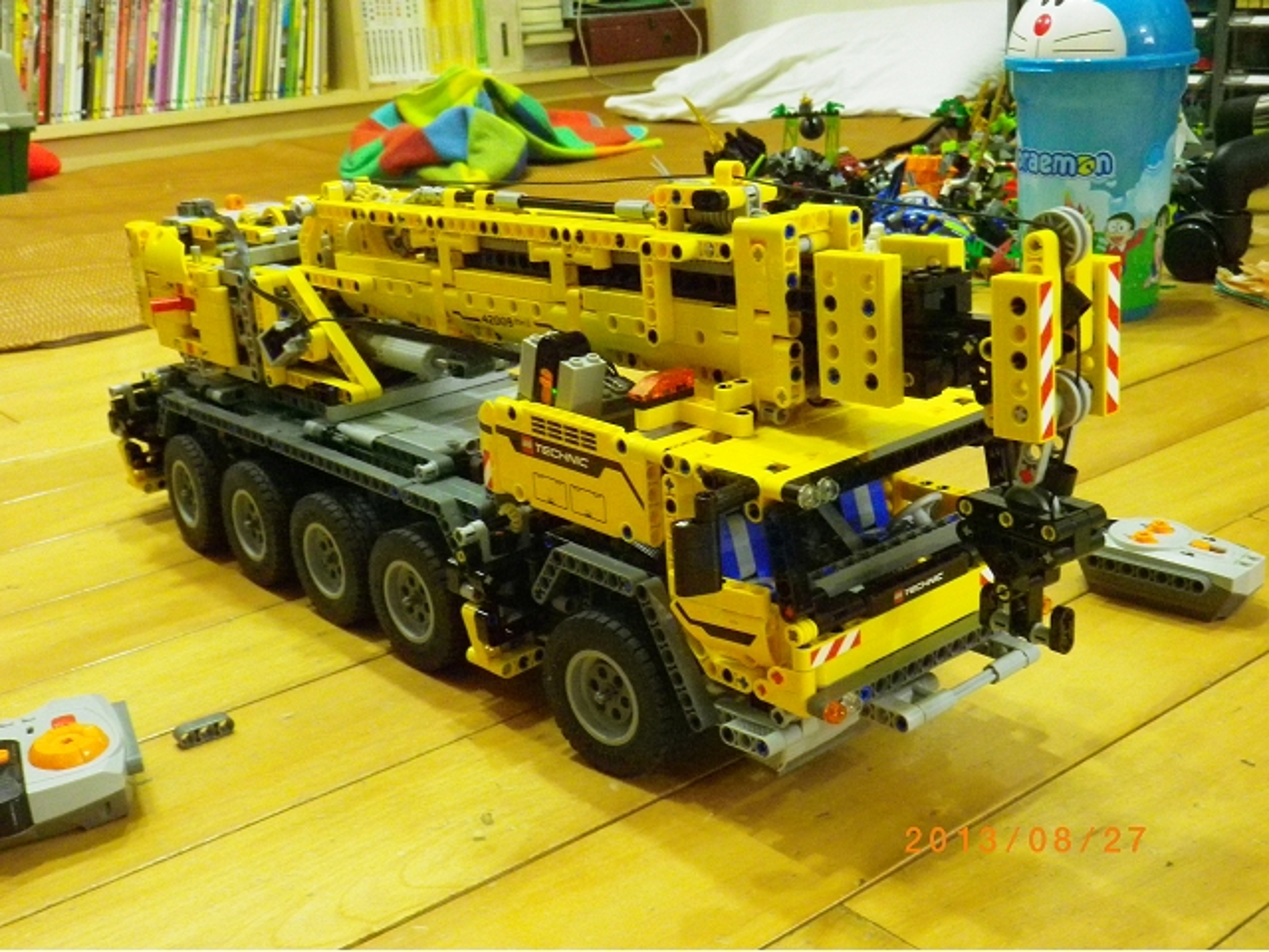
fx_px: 1503
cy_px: 476
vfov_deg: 35.1
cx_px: 634
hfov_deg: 45.8
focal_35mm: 41
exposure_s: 1/10
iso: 800
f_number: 3.9
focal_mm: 7.3
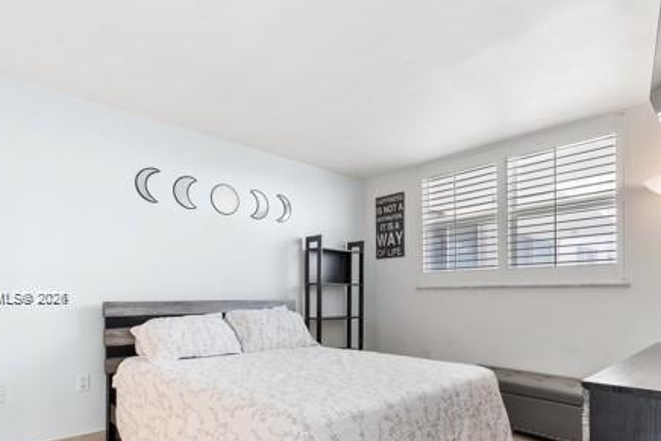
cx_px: 337
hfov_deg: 78.6
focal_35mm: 22
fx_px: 404
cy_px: 299
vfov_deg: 55.9
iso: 250
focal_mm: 16
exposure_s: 1/3
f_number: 9
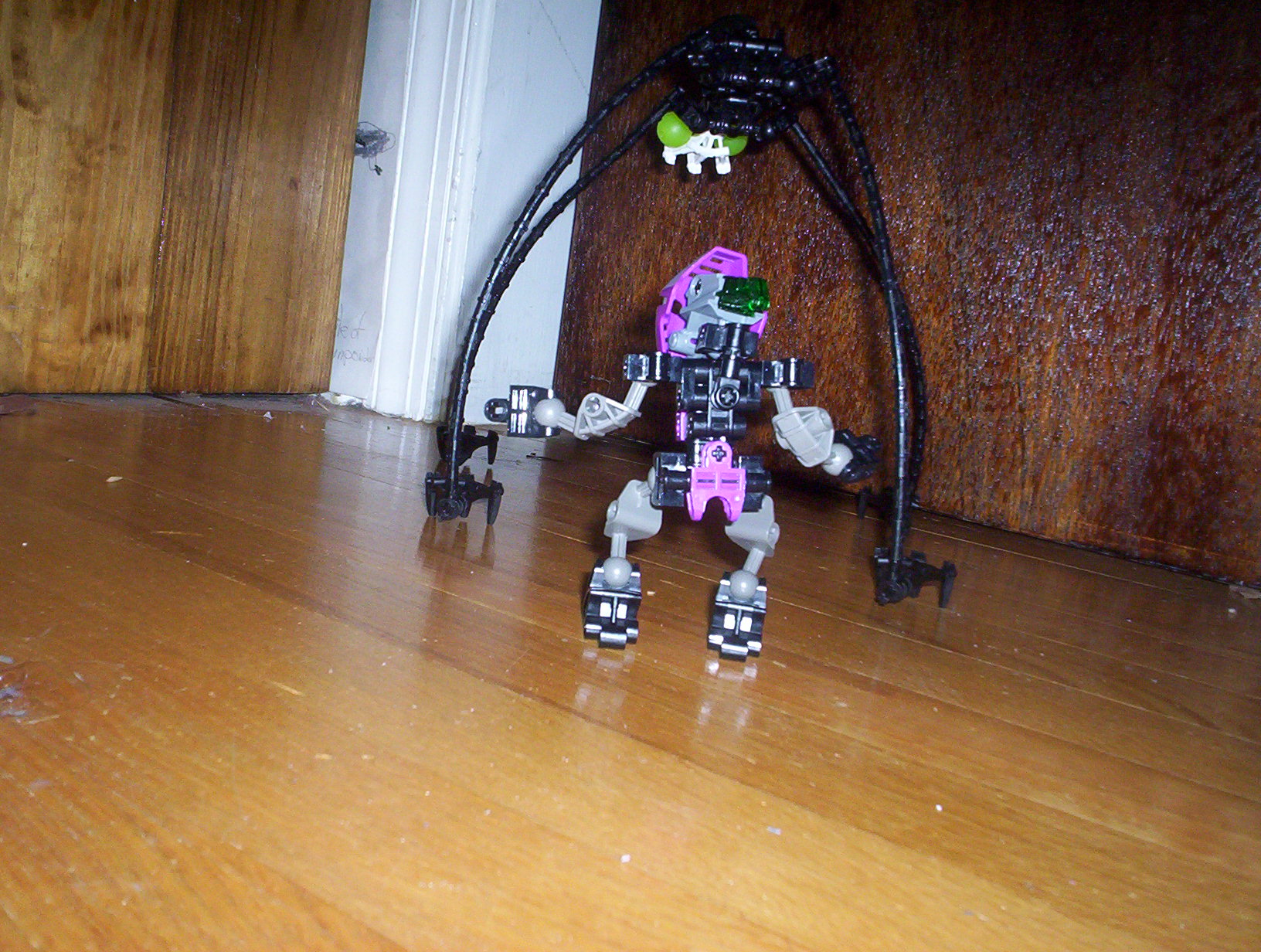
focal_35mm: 38
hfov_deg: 48.9
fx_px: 1388
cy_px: 476
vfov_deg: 37.9
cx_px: 630
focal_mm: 4.99
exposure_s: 1/60
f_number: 4.5
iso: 140
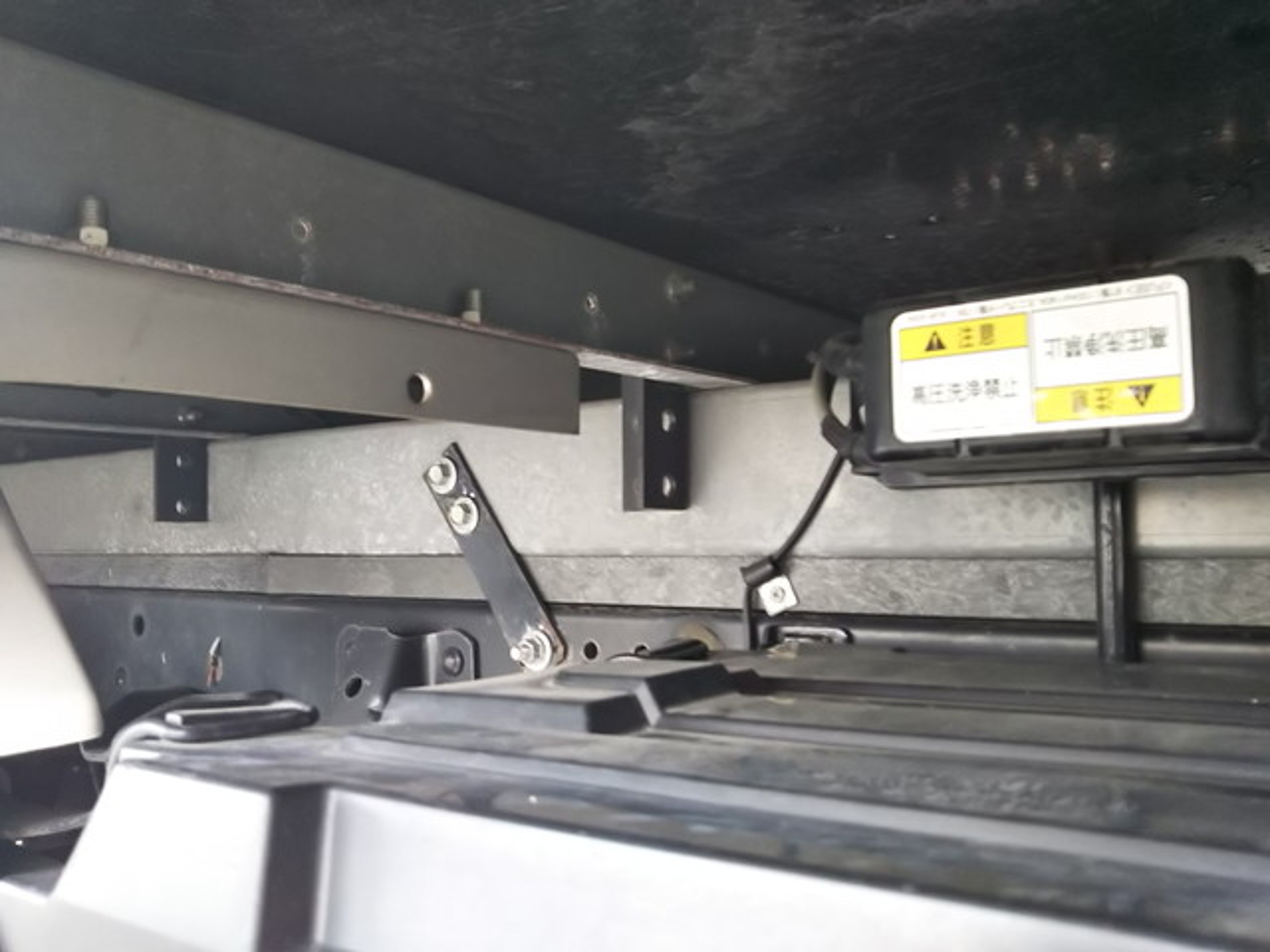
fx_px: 1101
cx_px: 635
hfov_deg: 60.0
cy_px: 476
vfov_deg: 46.8
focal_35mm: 30
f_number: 2.2
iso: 64
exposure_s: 1/30
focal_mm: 4
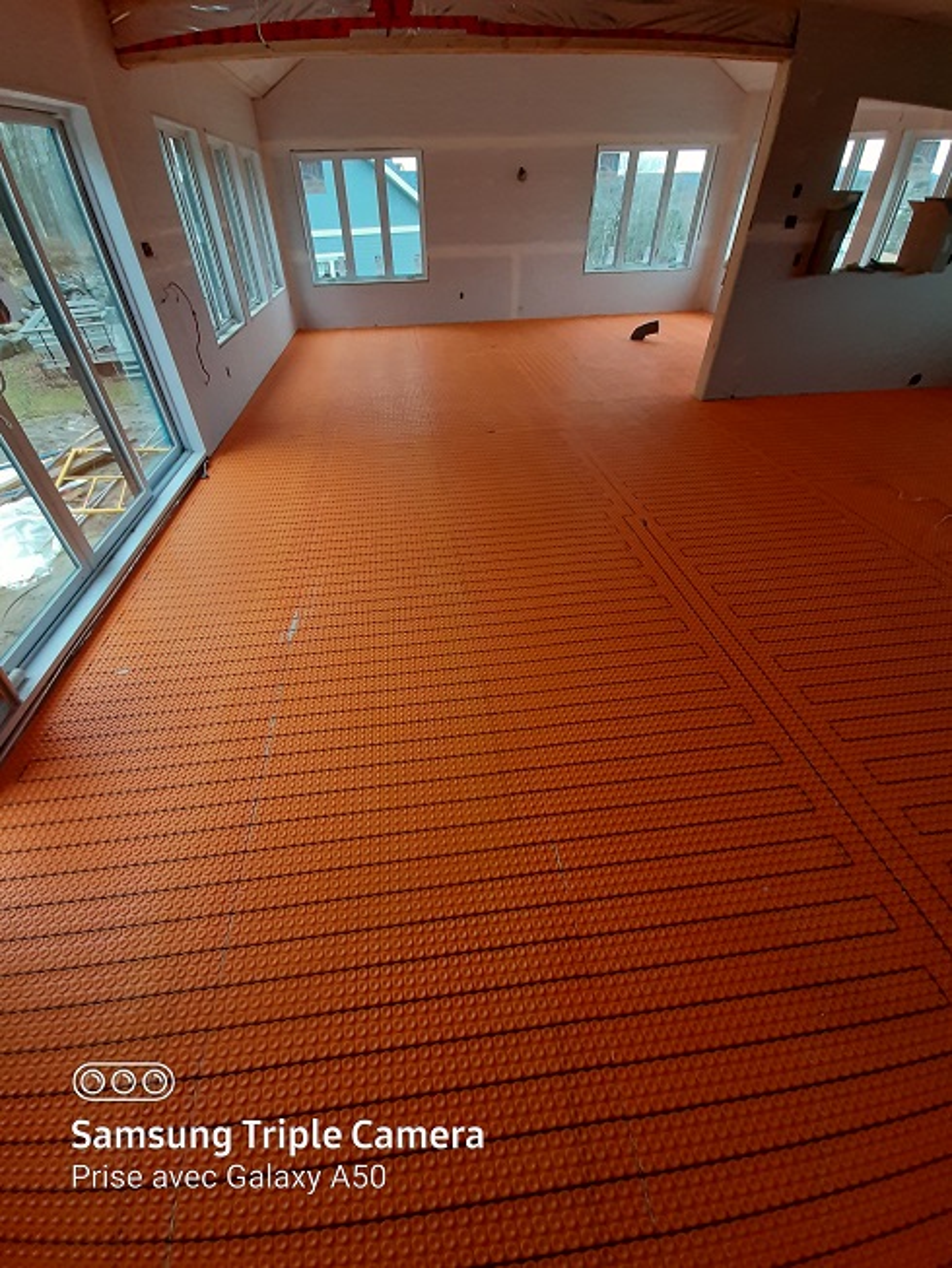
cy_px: 634
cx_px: 476
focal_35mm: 13
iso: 200
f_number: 2.2
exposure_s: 1/40
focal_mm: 1.42
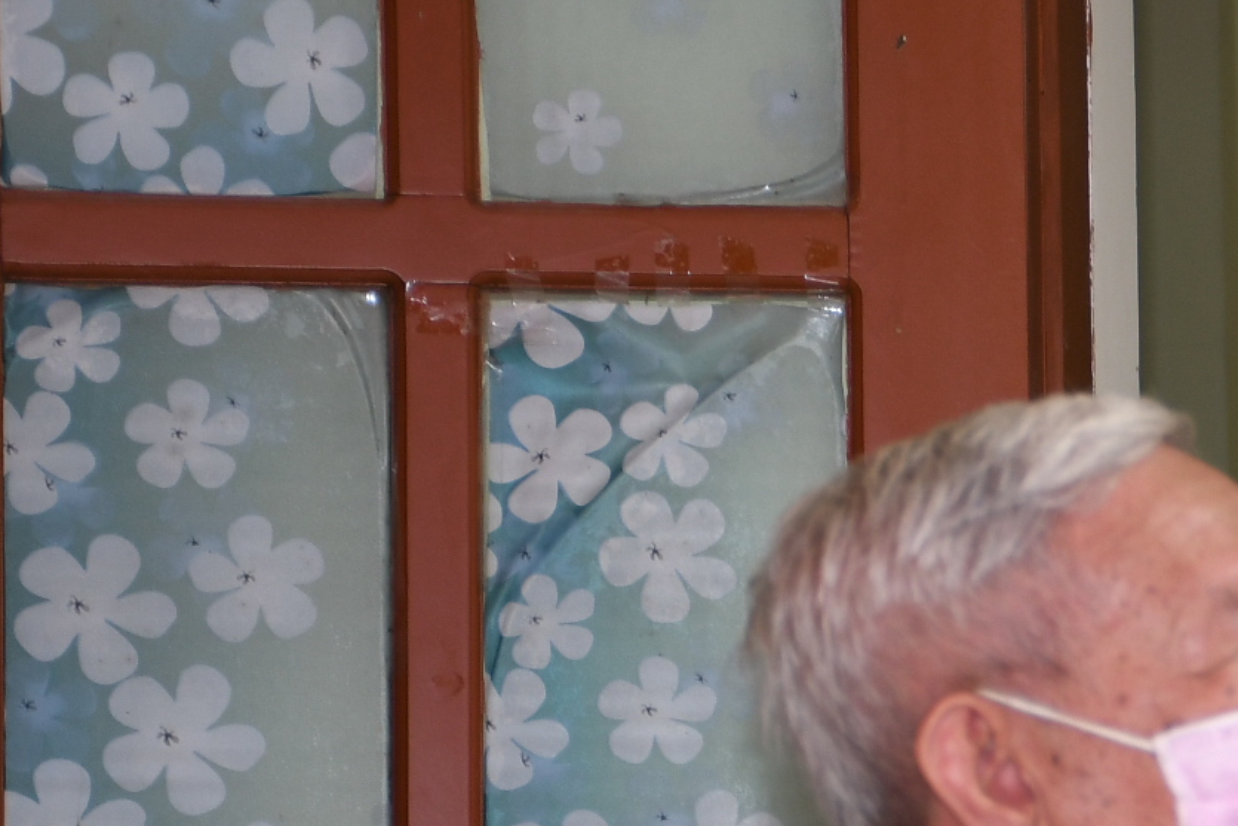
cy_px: 952
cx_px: 1904
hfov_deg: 7.8
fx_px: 8942
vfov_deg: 5.3
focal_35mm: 260
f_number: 4.8
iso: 250
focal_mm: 52
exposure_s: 1/200
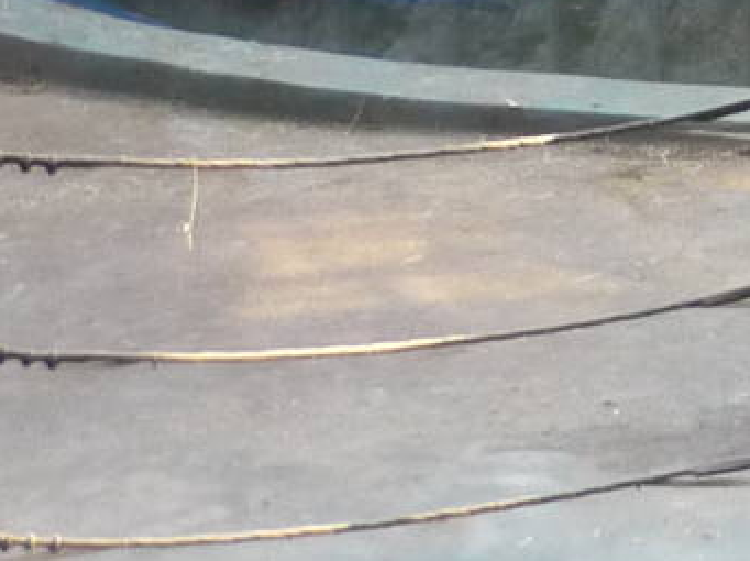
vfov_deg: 9.0
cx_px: 1650
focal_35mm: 155
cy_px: -590
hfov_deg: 11.2
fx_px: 3355
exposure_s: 1/30
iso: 200
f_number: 2.8
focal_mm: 5.5
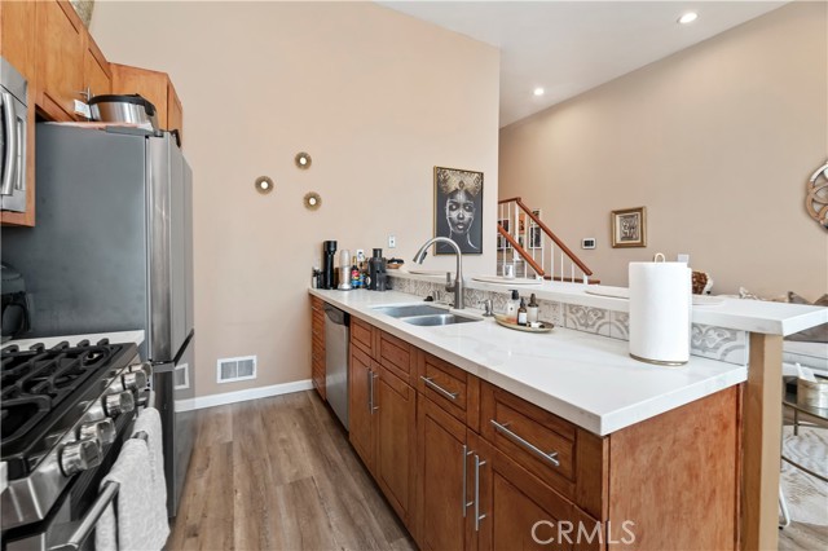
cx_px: 414
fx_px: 322
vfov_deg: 81.1
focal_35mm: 14
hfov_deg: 104.3
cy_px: 276
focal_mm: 14
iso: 500
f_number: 10
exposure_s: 1/8
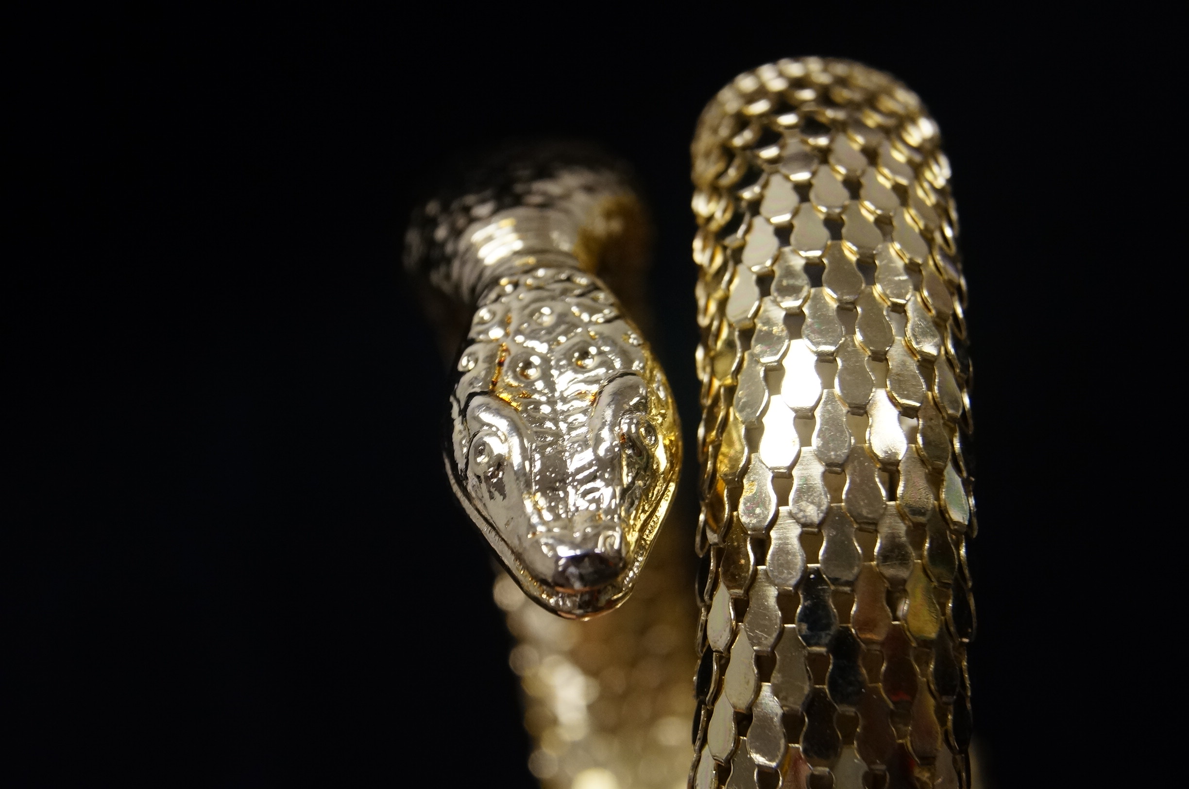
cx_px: 594
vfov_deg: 20.1
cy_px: 394
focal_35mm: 68
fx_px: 2226
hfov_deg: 29.9
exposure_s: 1/25
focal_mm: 45
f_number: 10
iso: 1000
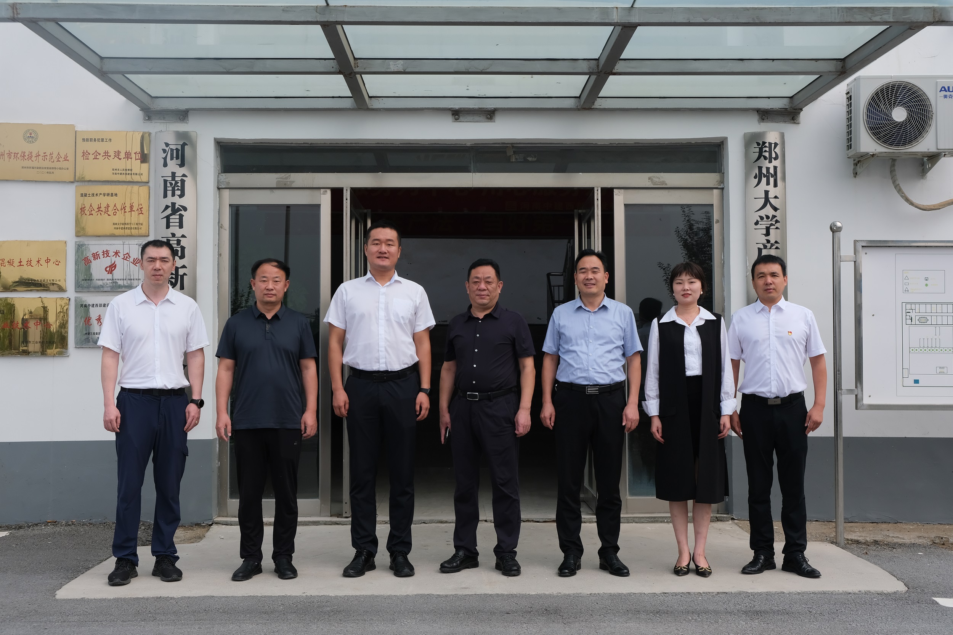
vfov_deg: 33.4
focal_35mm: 40
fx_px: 1059
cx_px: 476
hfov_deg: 48.5
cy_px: 318
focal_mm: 26.5
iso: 320
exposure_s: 1/1000
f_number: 5.6
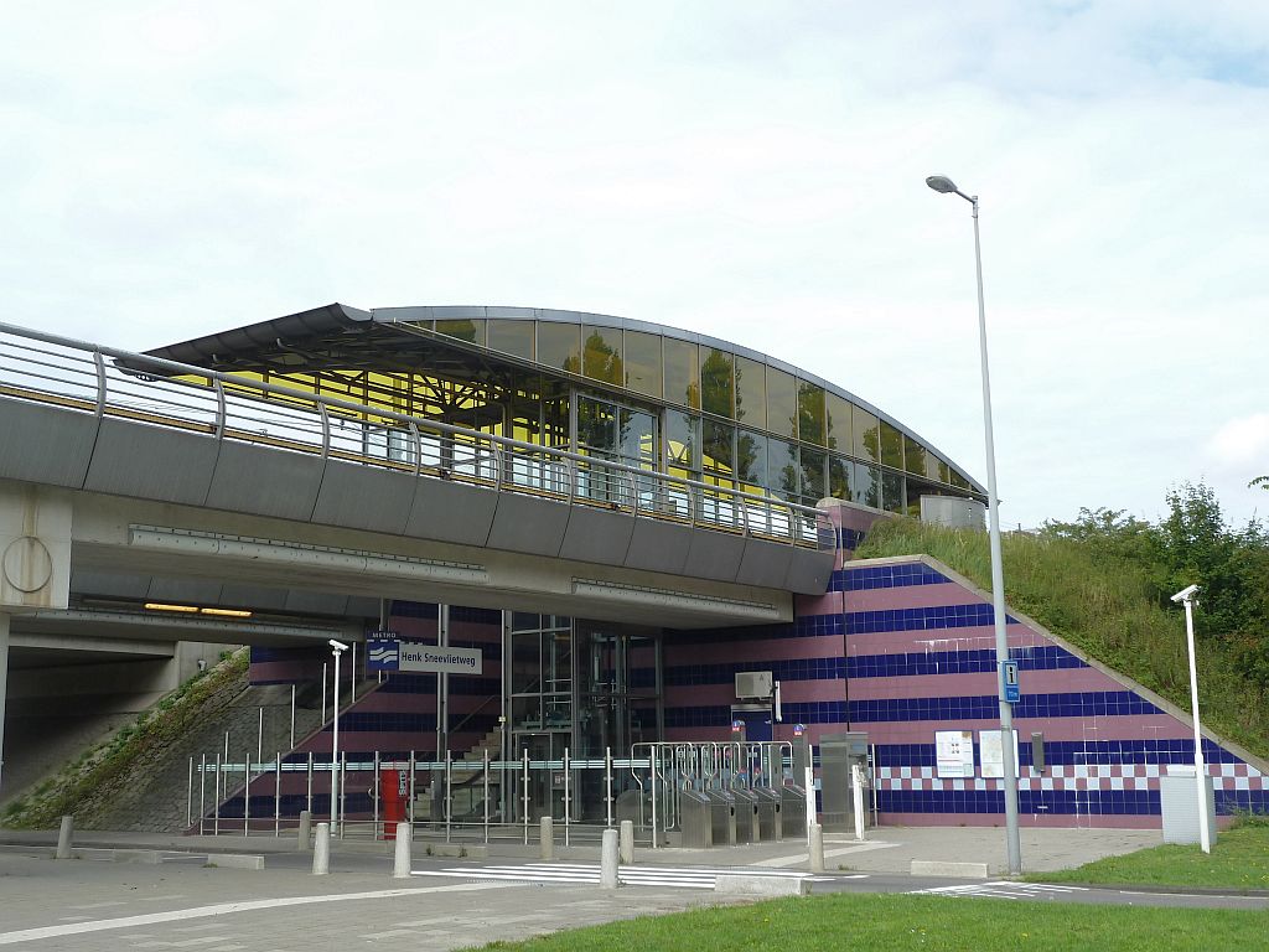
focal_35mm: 42
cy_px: 476
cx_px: 634
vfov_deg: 34.3
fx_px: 1540
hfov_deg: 44.8
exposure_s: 1/250
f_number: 4
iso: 80
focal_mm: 6.9
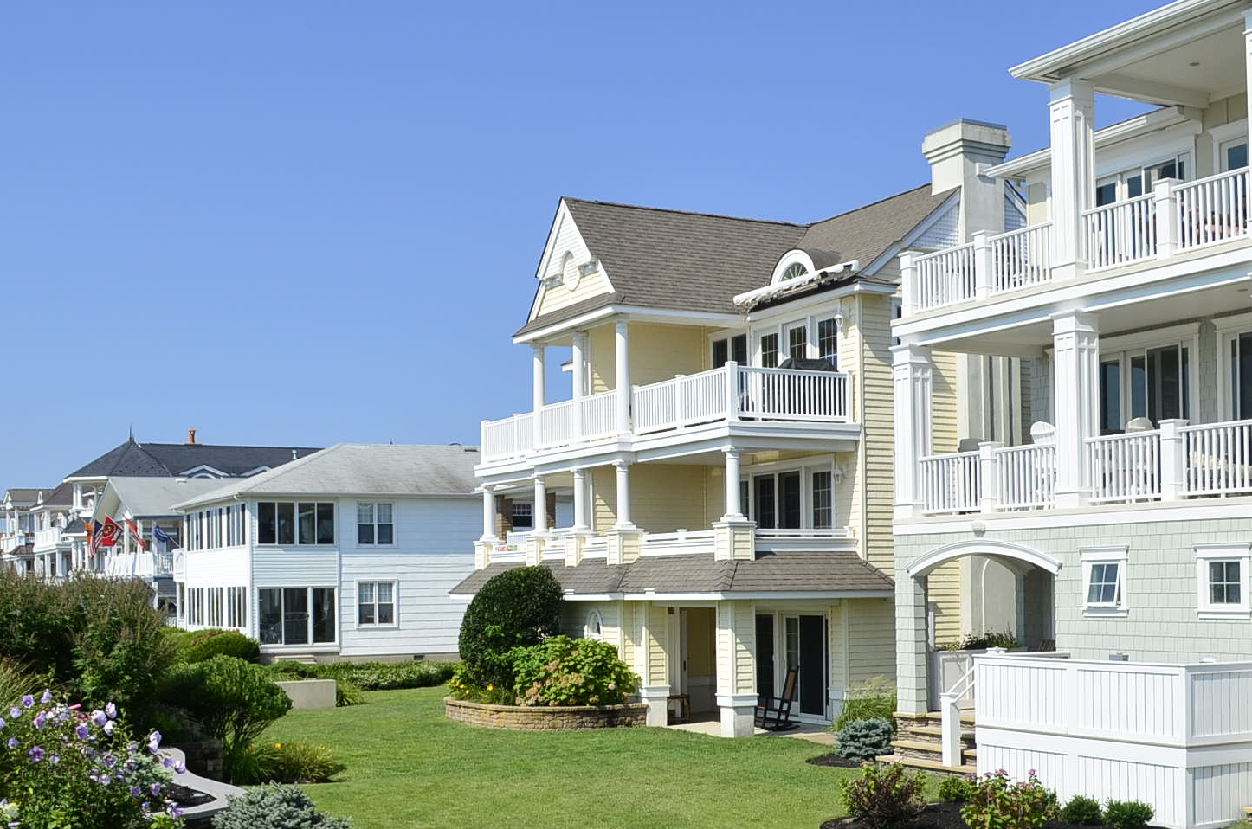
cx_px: 645
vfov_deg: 28.9
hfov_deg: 42.8
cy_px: 555
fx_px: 1597
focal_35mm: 46
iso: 400
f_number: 4.8
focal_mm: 18
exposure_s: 1/4000
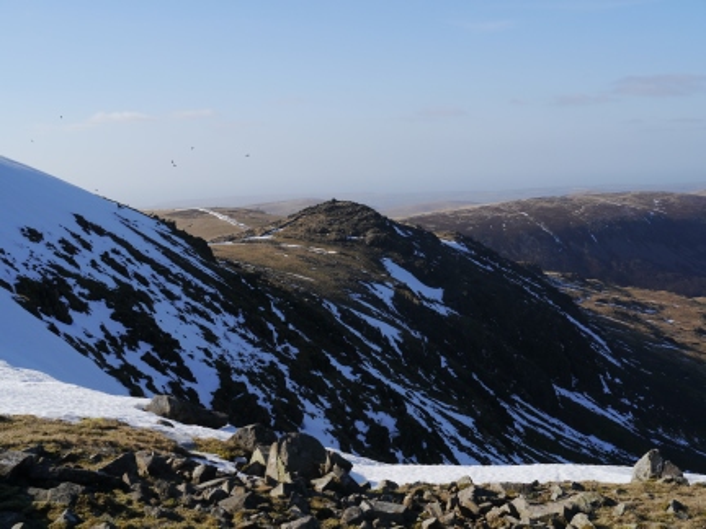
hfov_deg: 38.2
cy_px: 264
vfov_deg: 29.1
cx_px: 353
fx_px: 1020
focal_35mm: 50
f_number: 9
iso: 160
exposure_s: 1/400
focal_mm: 25
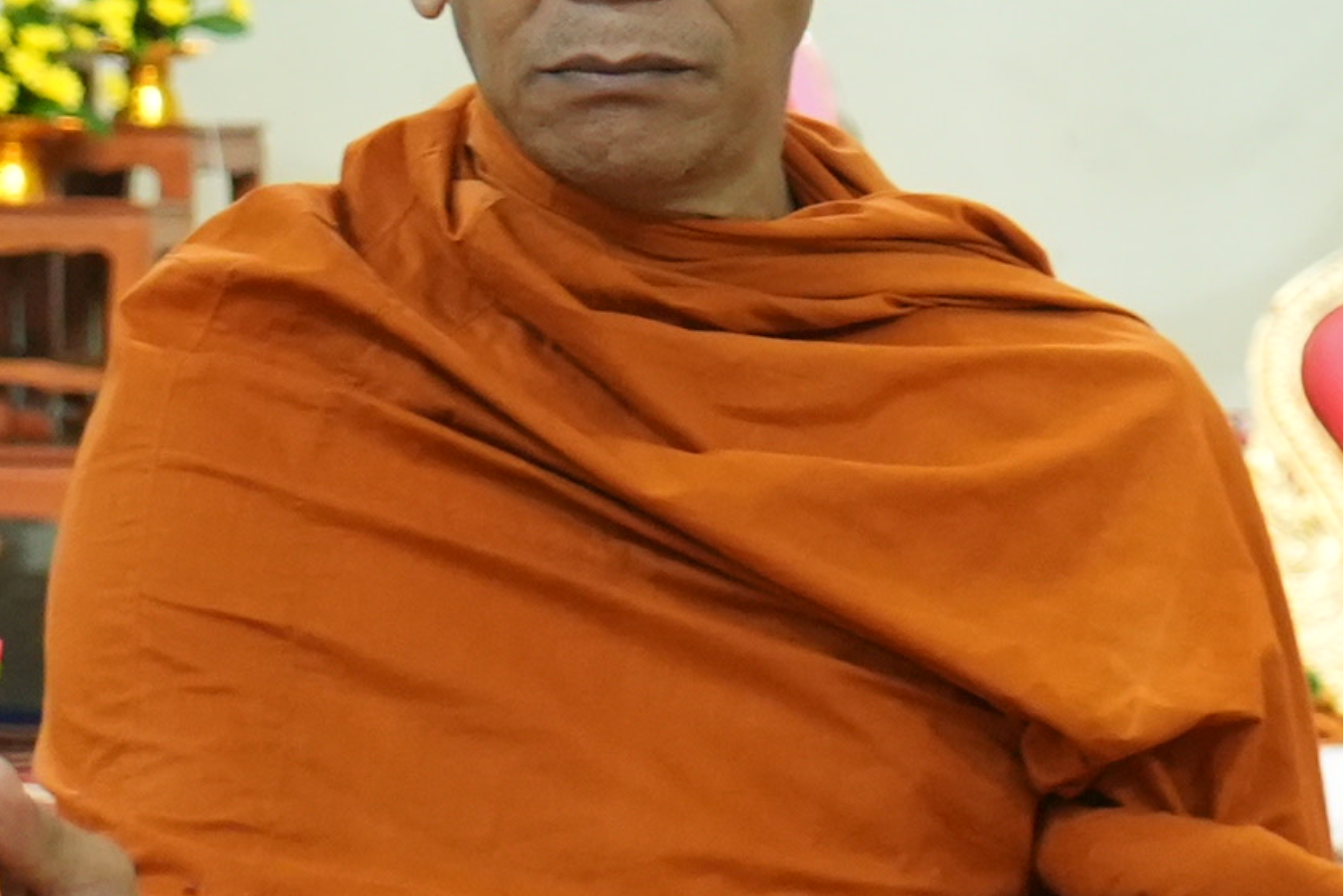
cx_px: 622
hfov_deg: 10.4
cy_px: 482
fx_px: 7387
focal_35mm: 198
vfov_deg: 6.9
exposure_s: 1/80
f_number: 4
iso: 3200
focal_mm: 36
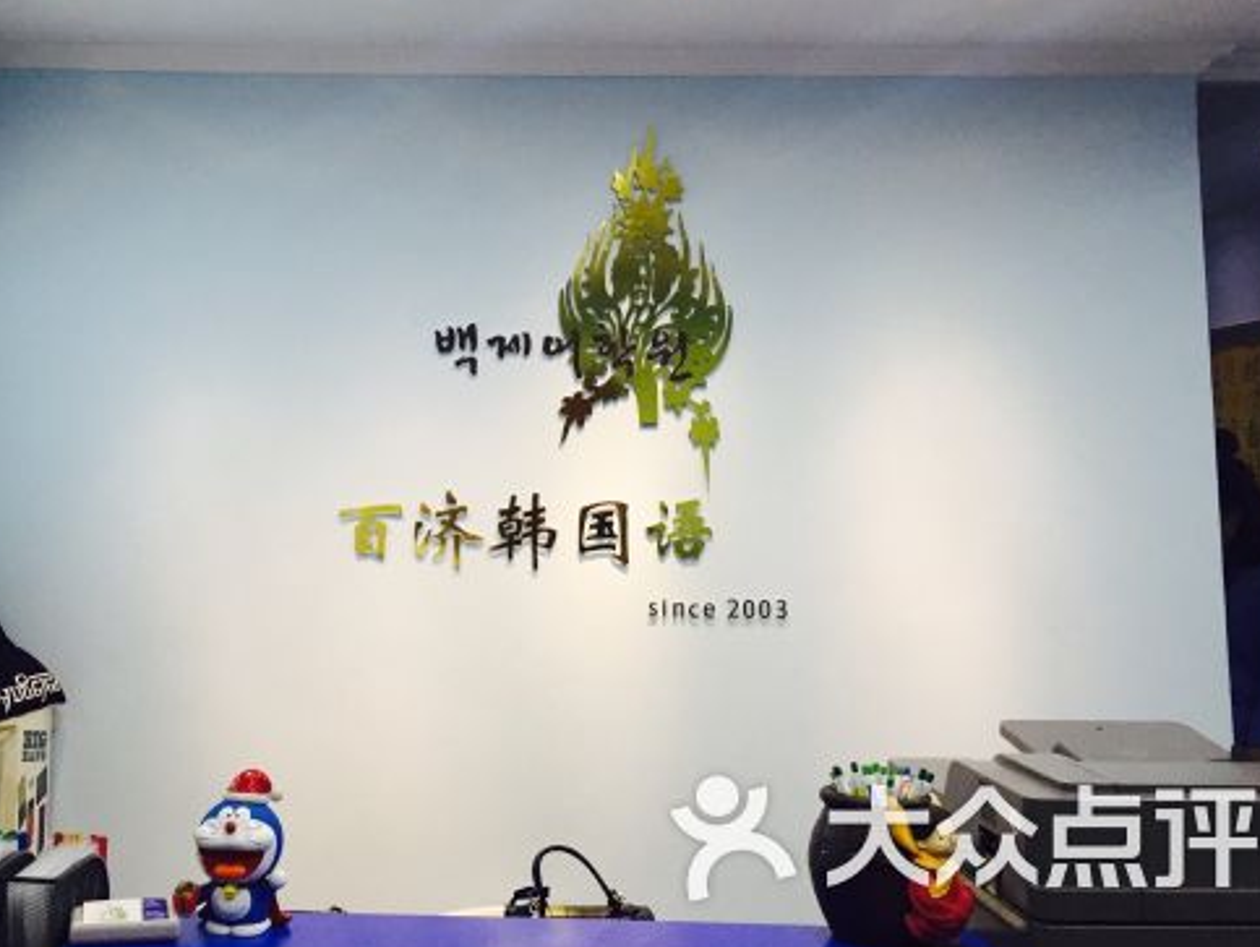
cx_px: 412
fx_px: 1530
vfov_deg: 34.0
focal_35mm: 42
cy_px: 288
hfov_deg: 44.1
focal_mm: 4.15
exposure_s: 1/33
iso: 100
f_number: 2.2
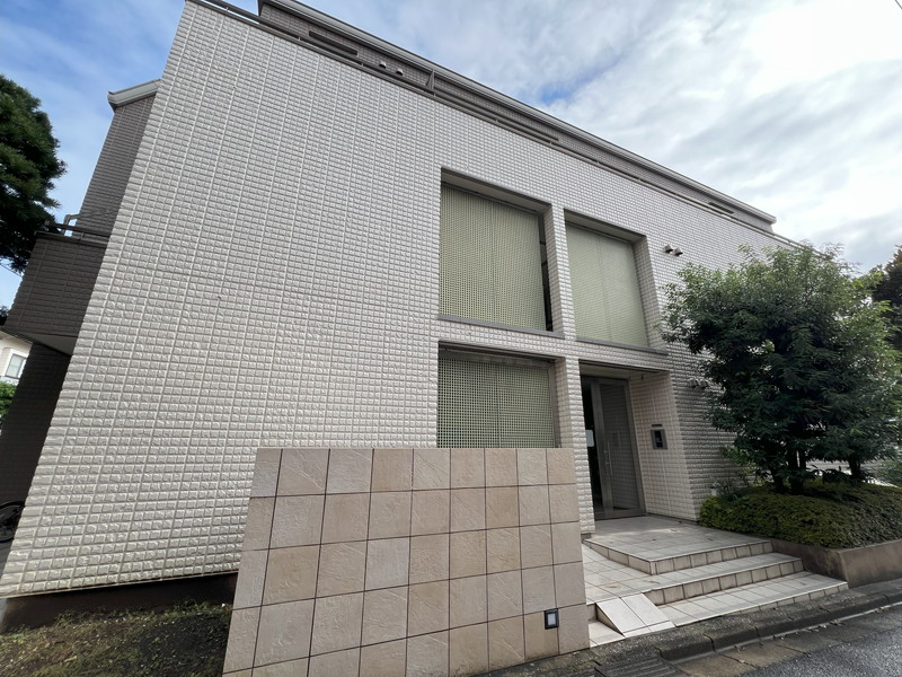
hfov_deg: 106.2
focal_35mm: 13
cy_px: 338
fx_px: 339
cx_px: 451
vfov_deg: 89.9
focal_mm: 1.57
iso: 32
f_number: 1.8
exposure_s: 1/867
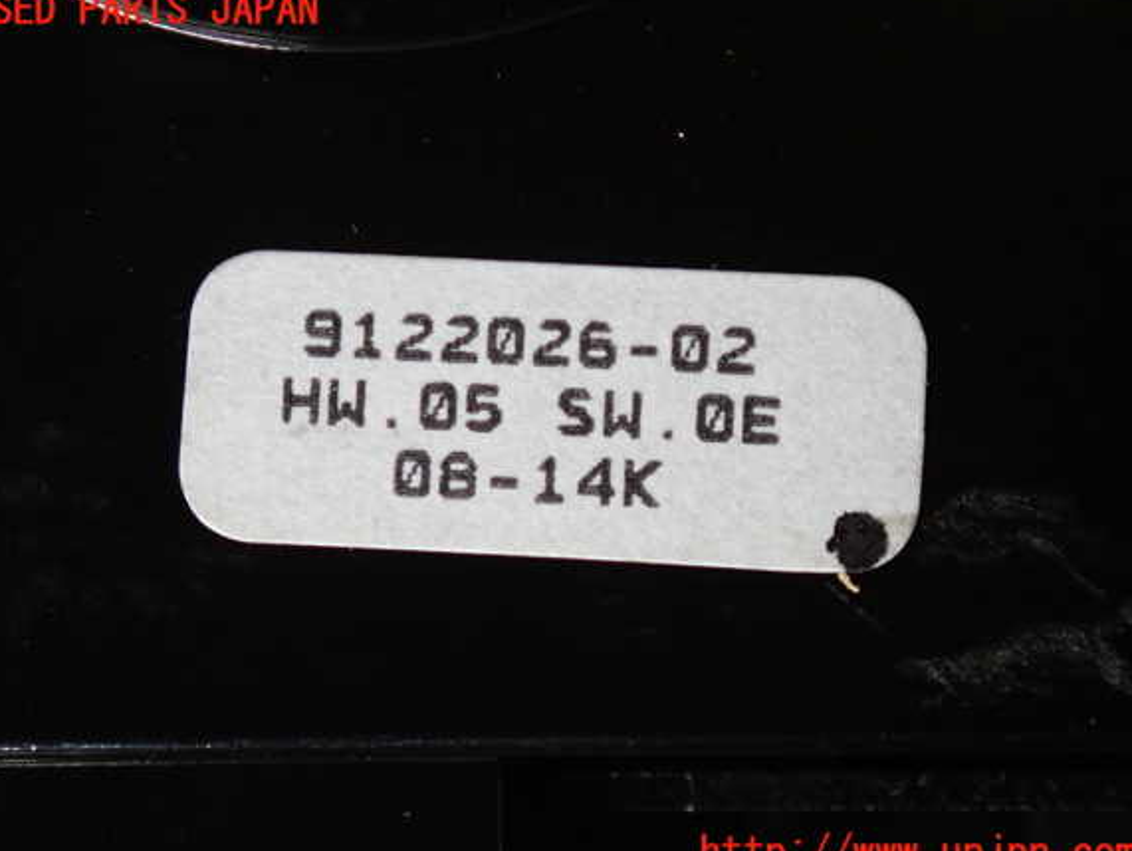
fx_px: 3436
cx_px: 553
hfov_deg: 18.7
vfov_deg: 14.1
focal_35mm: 105
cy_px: 432
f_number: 4.9
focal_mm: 18
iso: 400
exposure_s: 1/100
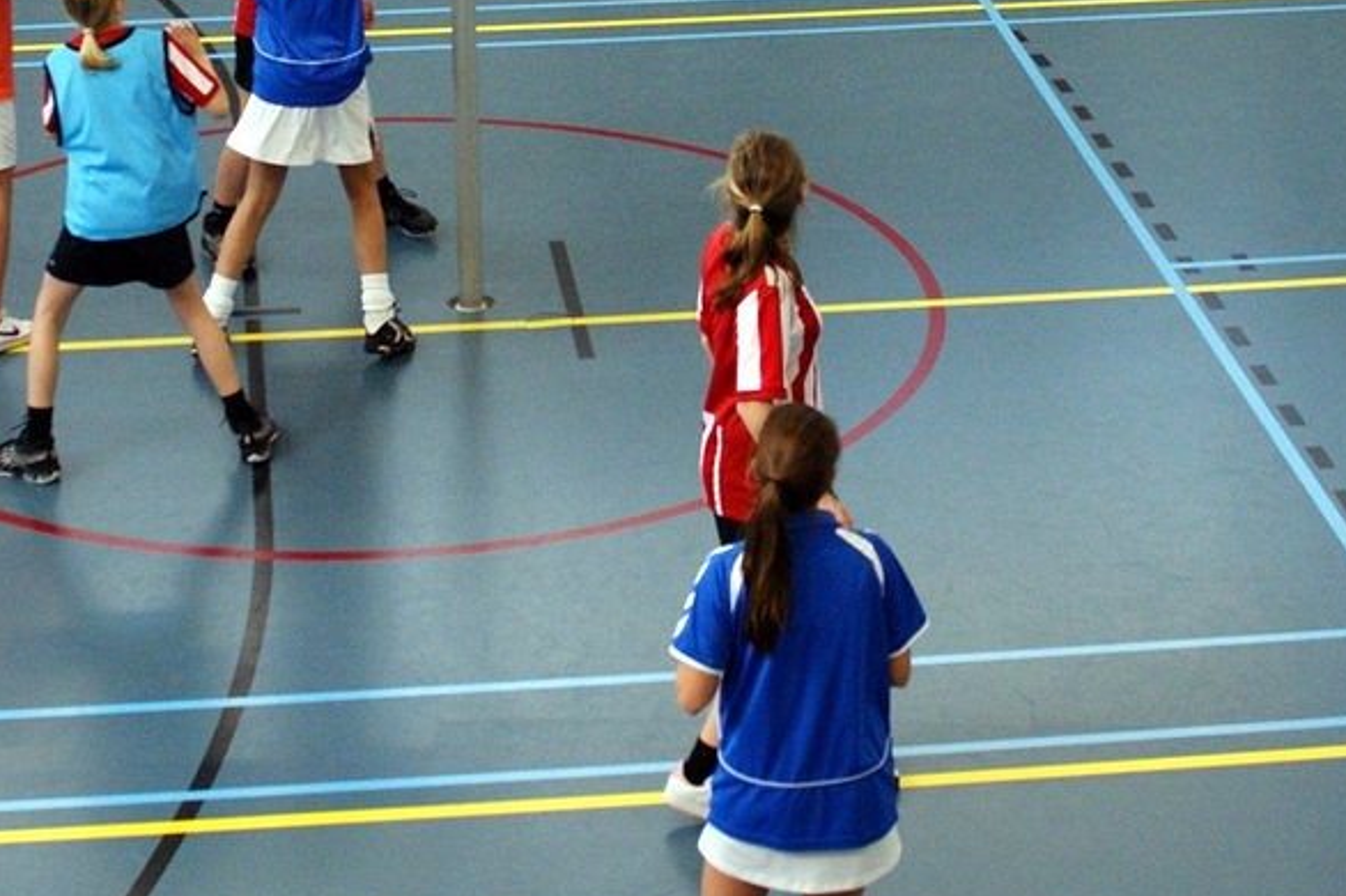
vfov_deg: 15.6
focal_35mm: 86
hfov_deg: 23.6
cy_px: 37
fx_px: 3214
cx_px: 788
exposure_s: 1/200
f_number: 4
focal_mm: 28
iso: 800
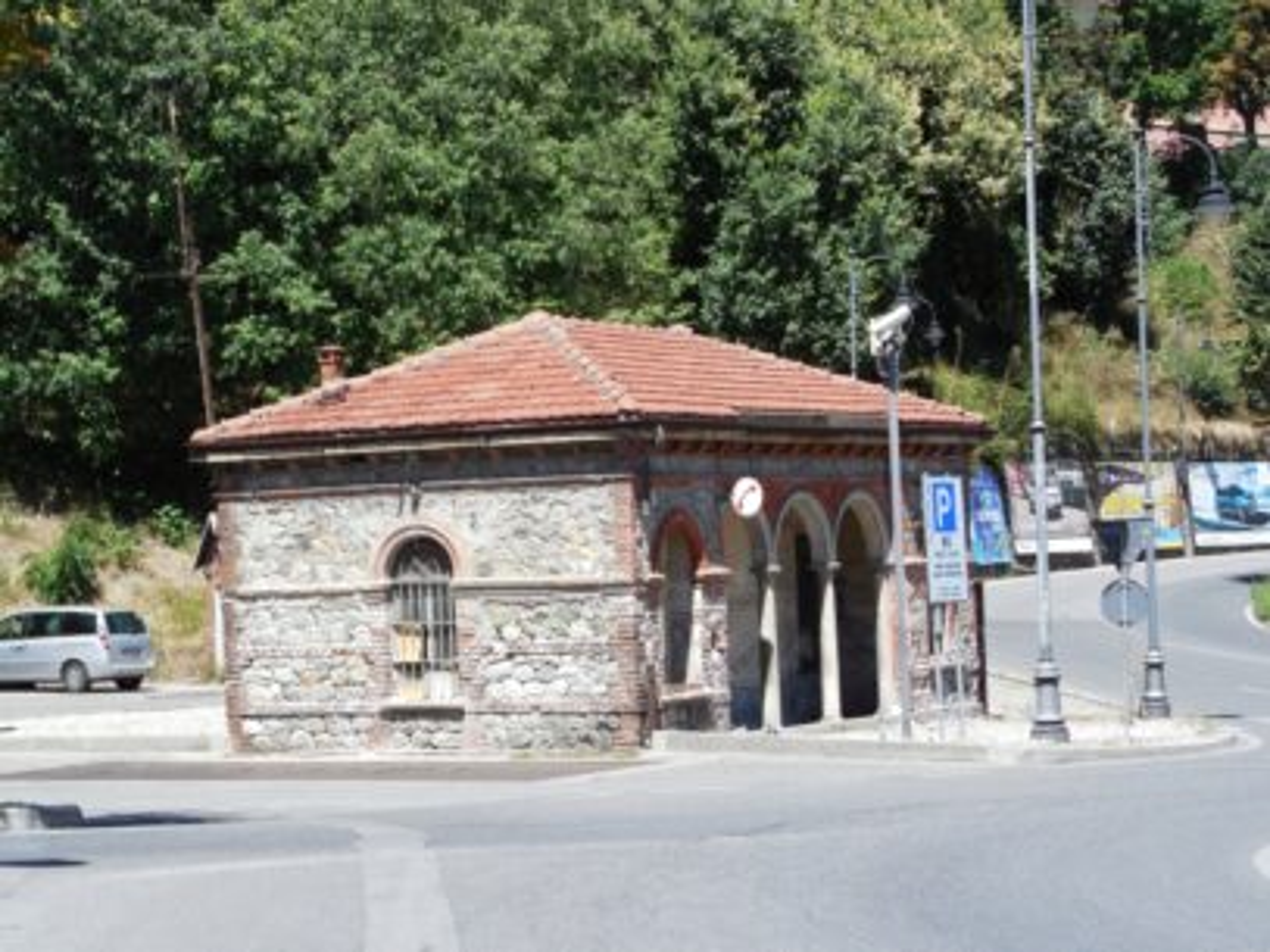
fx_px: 3448
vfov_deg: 15.7
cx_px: 635
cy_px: 476
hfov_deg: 20.9
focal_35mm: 94
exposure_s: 1/400
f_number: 4.7
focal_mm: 16.8
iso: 125
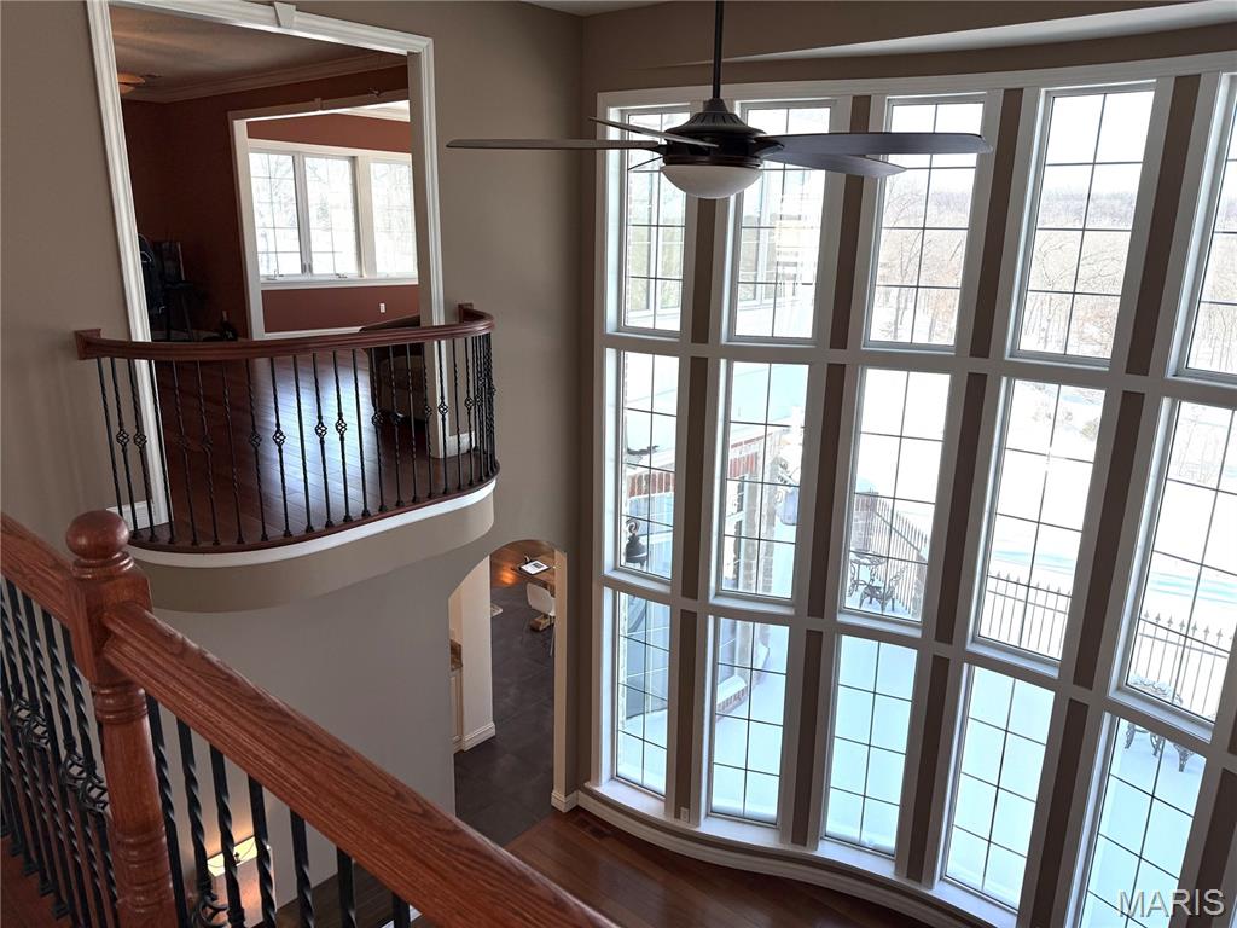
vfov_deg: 56.8
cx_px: 618
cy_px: 464
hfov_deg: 71.6
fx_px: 858
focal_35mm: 24
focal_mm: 6.76
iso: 100
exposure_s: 1/567
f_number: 1.78
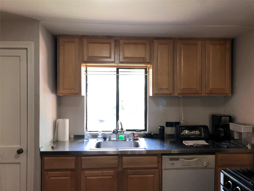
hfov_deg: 63.4
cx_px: 127
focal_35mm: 28
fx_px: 205
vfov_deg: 49.7
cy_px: 96
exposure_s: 1/24
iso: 32
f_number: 1.8
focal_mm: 4
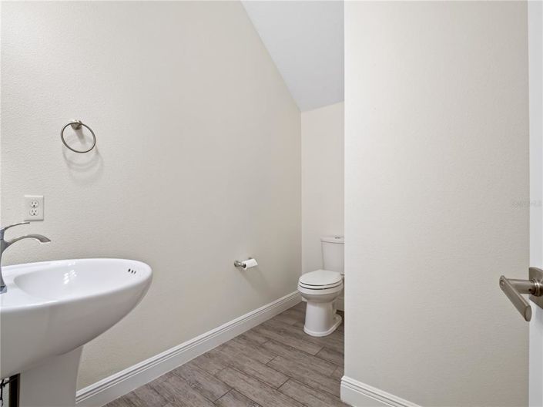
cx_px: 272
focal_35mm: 16
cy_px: 204
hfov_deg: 94.5
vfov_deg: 78.1
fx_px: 251
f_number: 8
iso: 3200
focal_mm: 8
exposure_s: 1/50
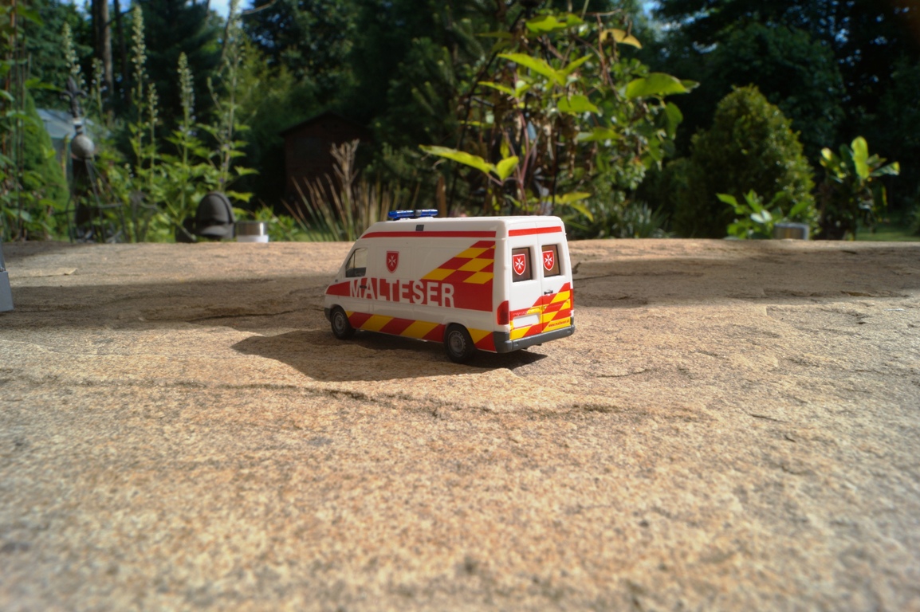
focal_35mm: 27
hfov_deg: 67.4
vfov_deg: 47.9
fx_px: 690
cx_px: 460
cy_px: 306
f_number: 18
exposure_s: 1/60
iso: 100
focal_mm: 18
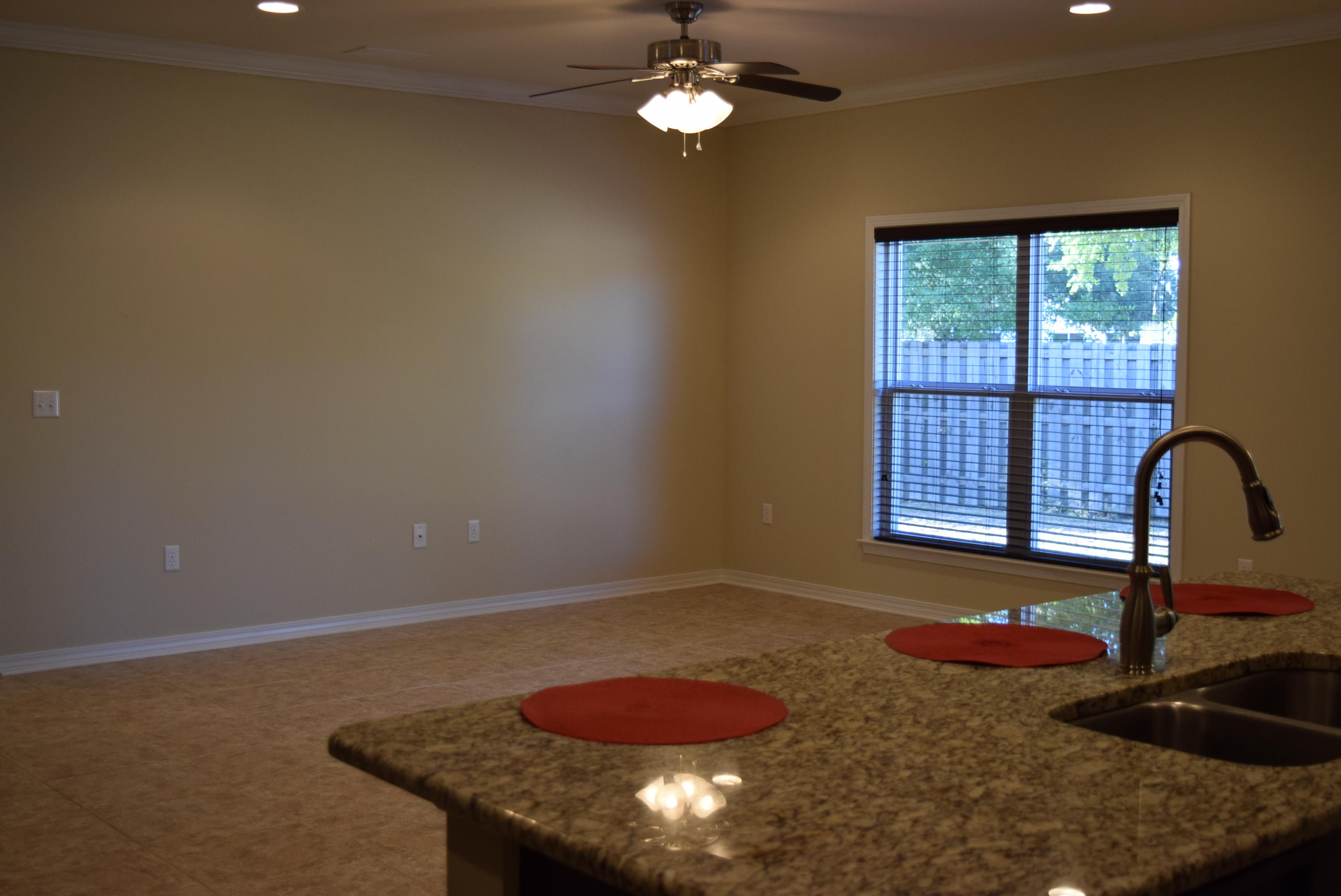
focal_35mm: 44
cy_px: 448
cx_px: 670
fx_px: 1622
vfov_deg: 30.9
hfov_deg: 44.9
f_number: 4.2
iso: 400
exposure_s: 1/80
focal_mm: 29
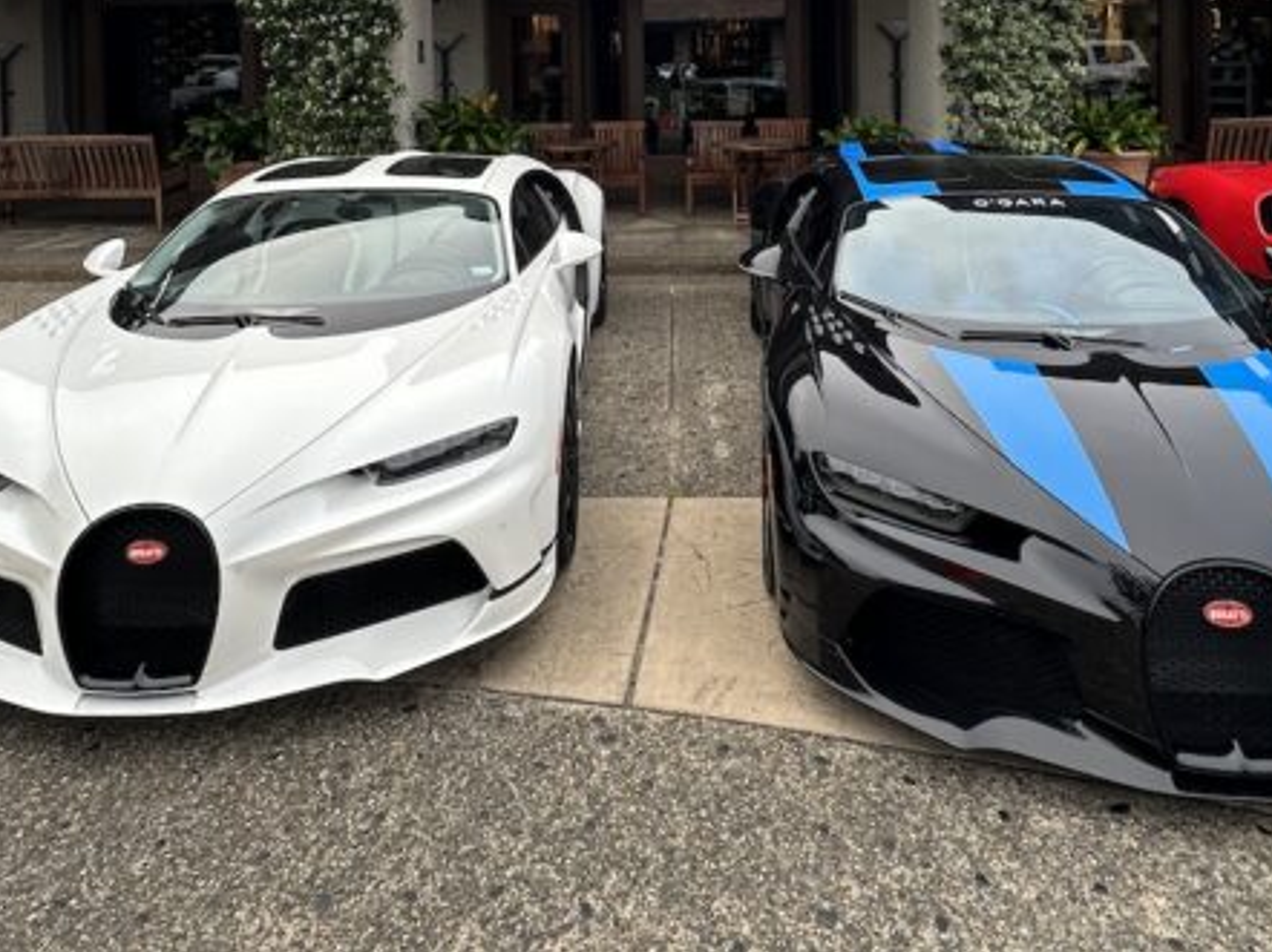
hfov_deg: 67.3
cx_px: 650
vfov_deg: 47.0
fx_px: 955
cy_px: 73
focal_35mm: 26
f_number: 2.2
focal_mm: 2.22
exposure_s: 1/103
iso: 40
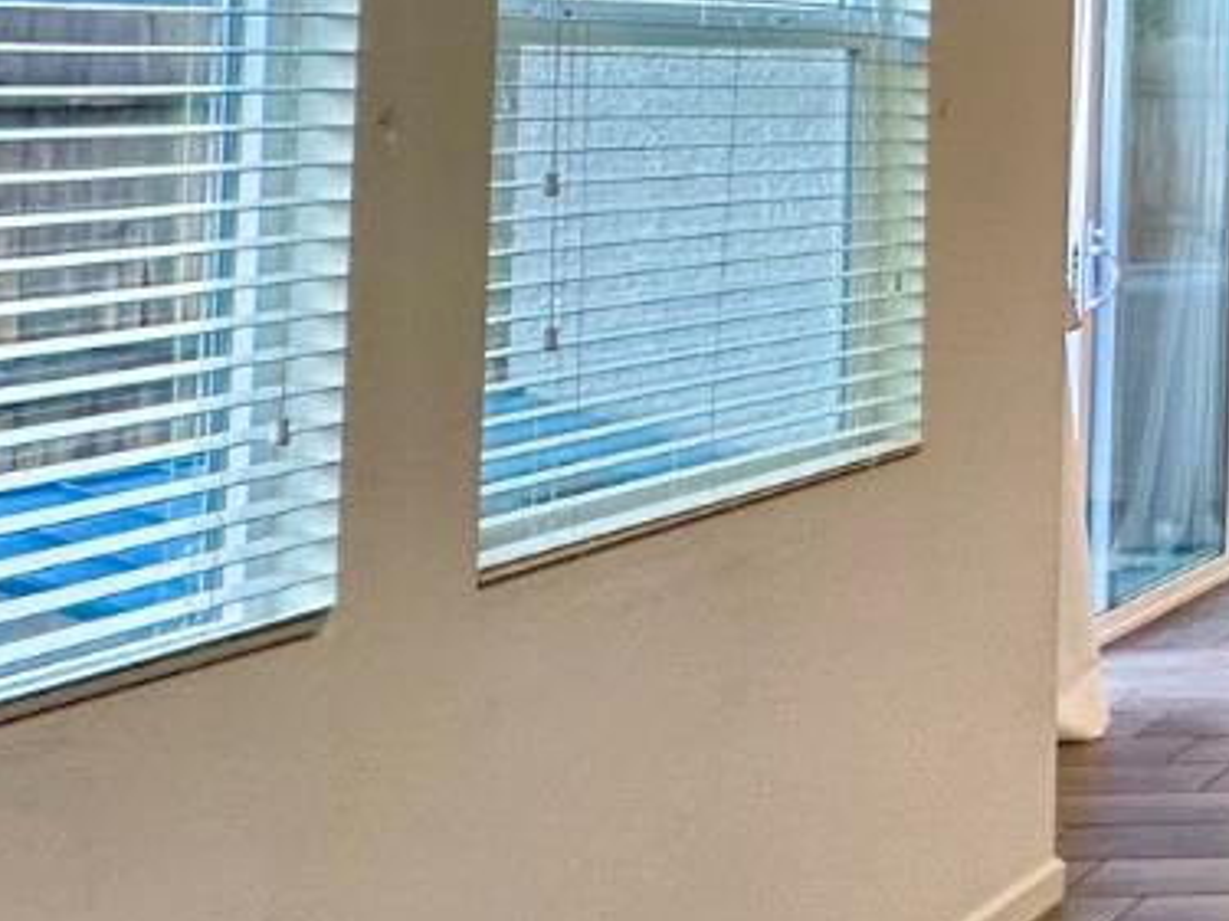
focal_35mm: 56
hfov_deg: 20.7
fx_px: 1988
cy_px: 2
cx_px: 2314
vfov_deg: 24.9
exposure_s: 1/120
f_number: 2.2
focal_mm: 2.22
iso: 125
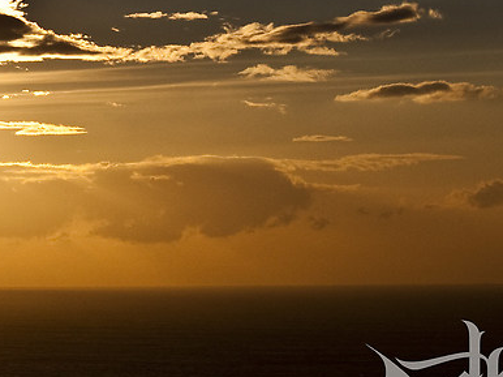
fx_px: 3580
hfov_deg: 7.9
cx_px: -142
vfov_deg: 6.0
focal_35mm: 246
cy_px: -27
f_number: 13
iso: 200
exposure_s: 1/1000
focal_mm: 55
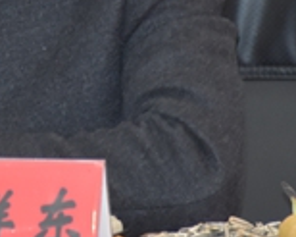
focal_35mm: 1096
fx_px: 9595
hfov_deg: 1.8
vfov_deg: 1.4
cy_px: -91
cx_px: -2
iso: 2000
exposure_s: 1/60
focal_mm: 200
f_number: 5.6
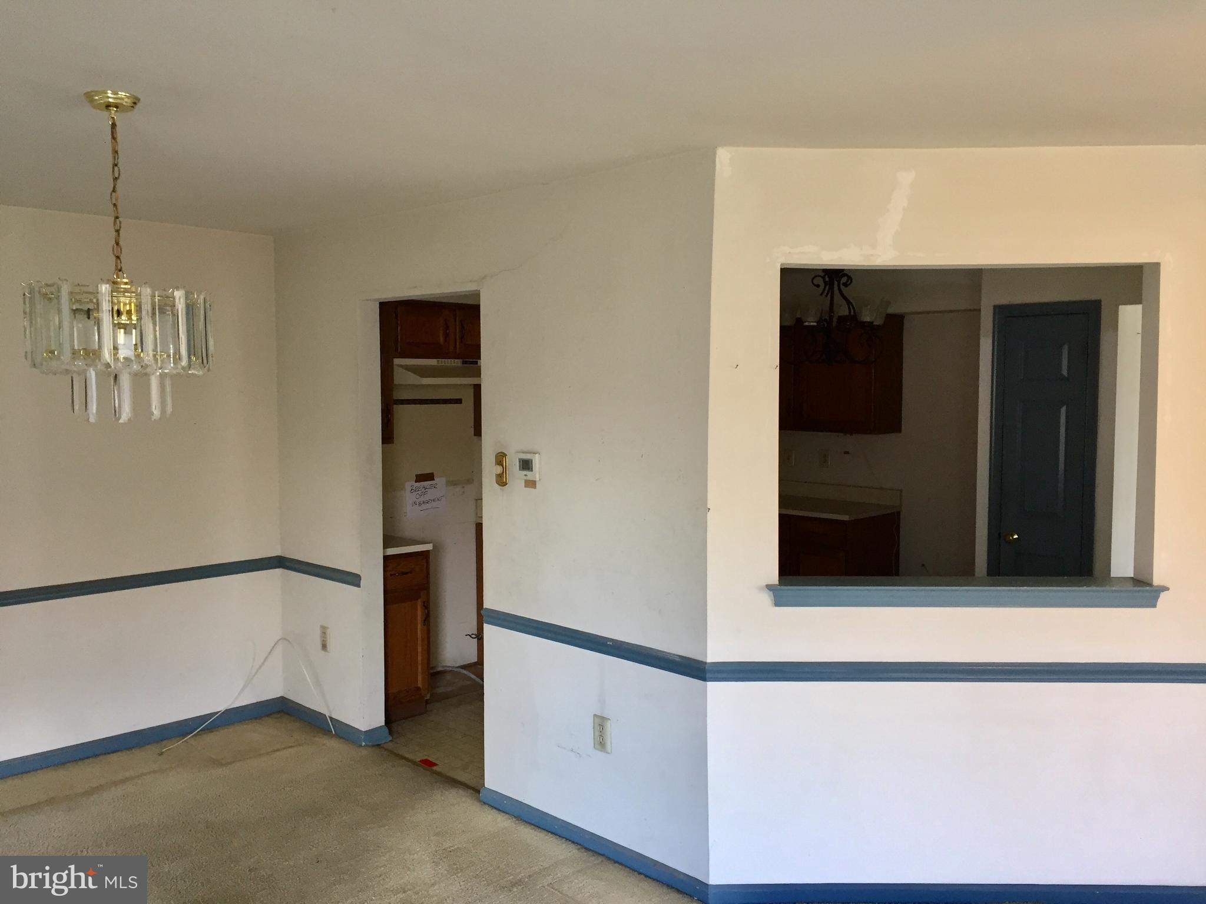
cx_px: 603
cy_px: 452
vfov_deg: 48.2
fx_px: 1010
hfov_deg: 61.7
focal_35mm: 29
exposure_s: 1/30
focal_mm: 4.15
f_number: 2.2
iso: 80
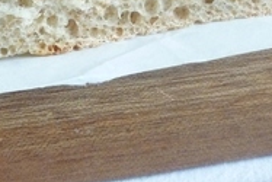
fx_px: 1346
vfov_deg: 7.6
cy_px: -98
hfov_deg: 11.5
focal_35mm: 178
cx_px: 112
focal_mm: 9
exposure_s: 1/30
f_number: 3.9
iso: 400
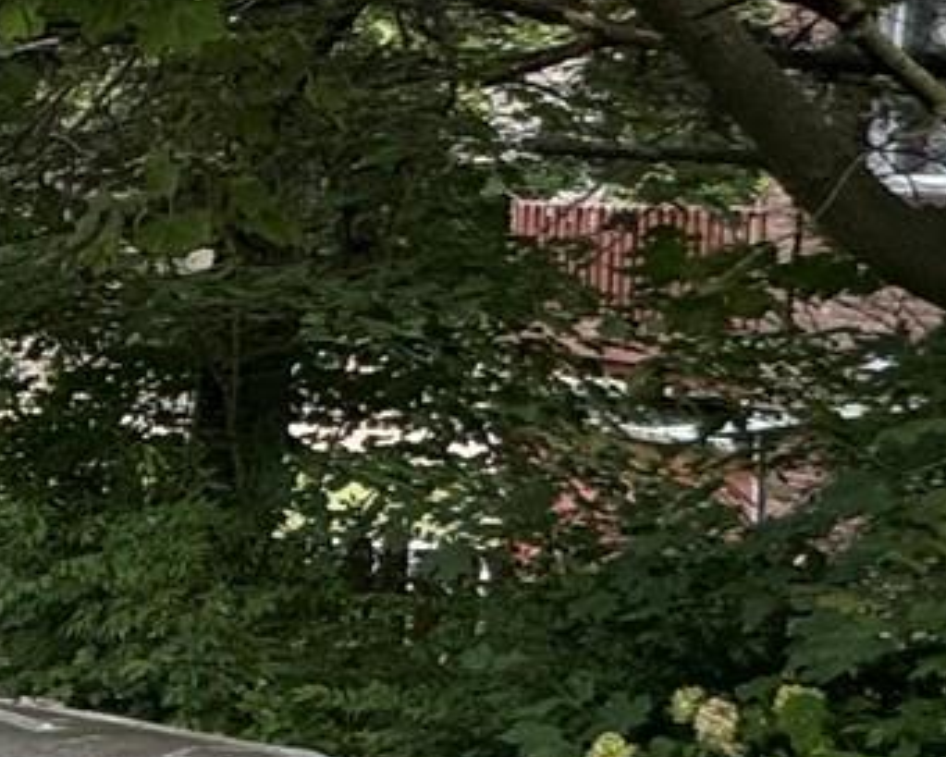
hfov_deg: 13.9
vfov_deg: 18.7
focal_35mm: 82
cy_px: 266
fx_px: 2296
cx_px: -1451
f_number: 2.2
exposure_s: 1/390
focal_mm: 2.22
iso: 40
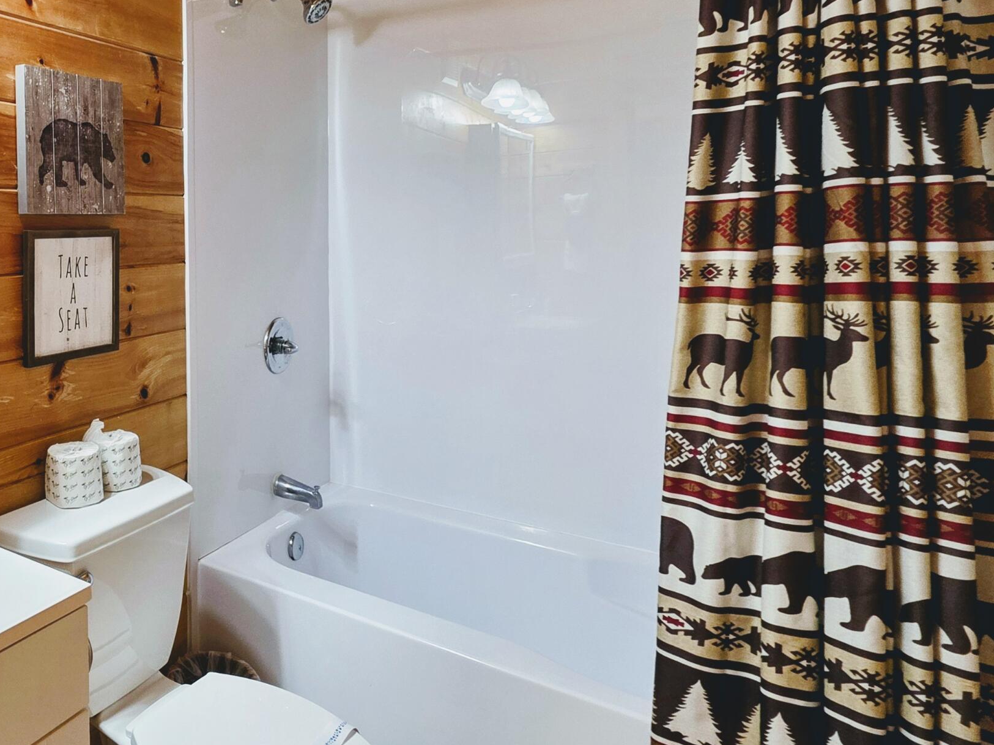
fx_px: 689
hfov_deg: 61.2
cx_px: 111
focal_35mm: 24
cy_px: 246
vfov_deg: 55.6
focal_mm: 2.2
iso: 80
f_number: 1.9
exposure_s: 1/40
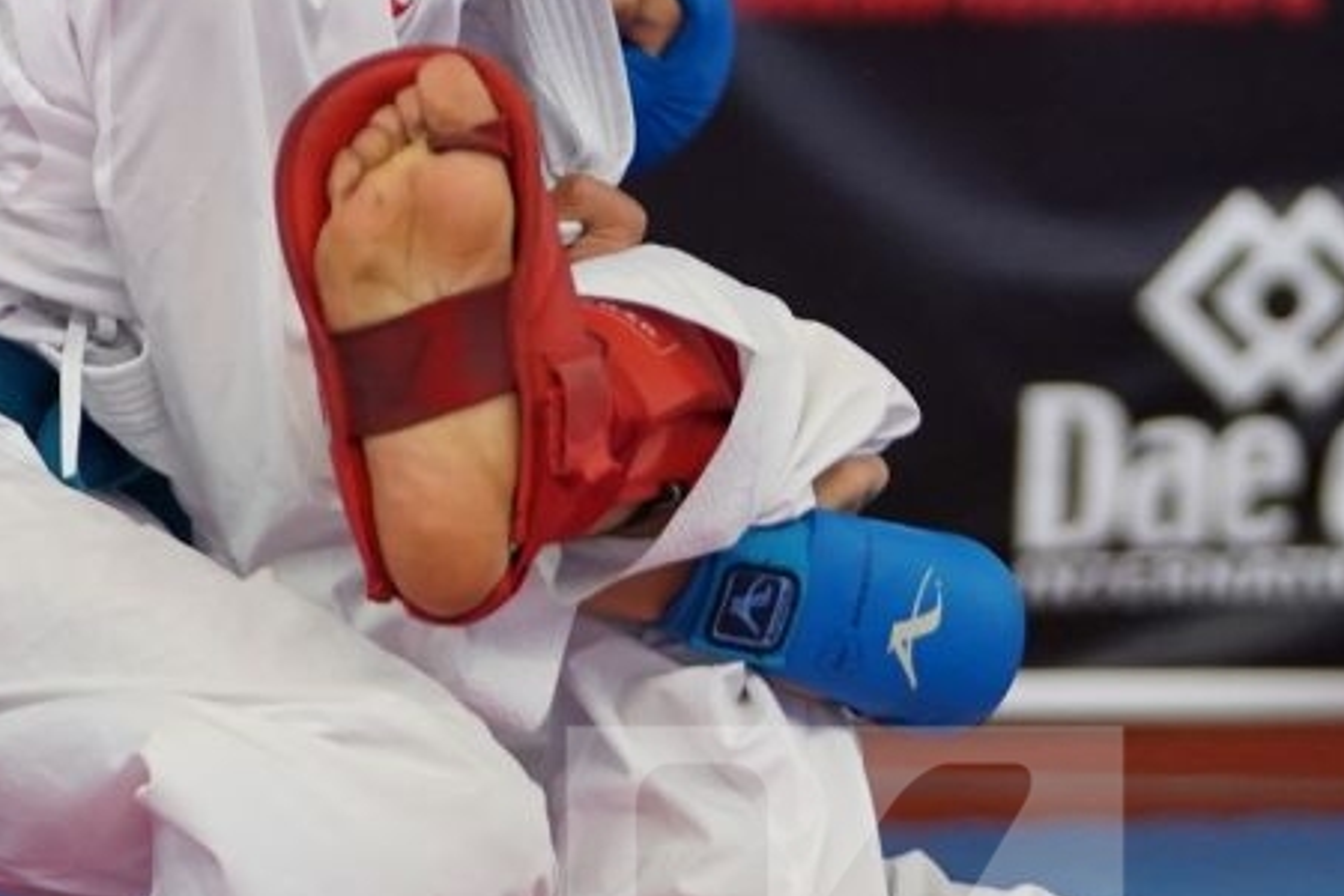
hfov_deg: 4.9
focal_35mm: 420
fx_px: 15679
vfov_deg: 3.3
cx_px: 845
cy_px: -63
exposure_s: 1/1000
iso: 1600
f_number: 2.8
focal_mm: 105
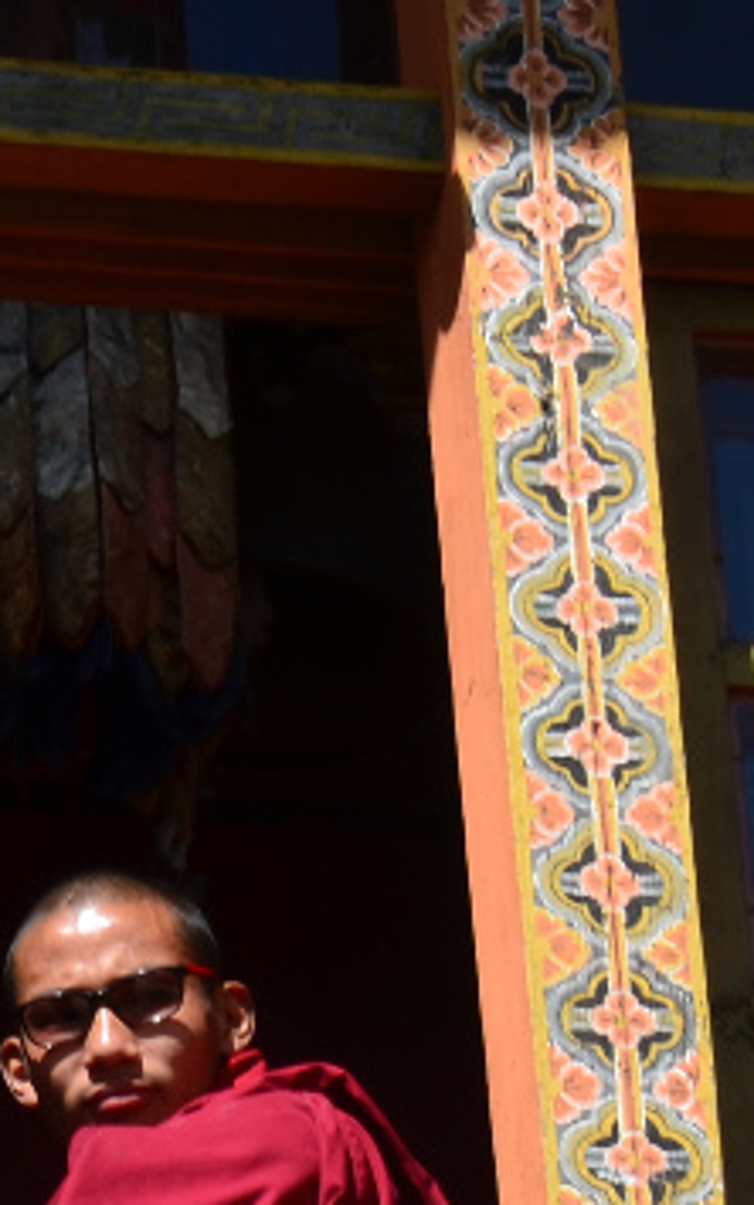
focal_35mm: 721
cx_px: -245
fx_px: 23705
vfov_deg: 2.9
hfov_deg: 1.8
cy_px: 1421
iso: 100
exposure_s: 1/125
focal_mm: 105
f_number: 11
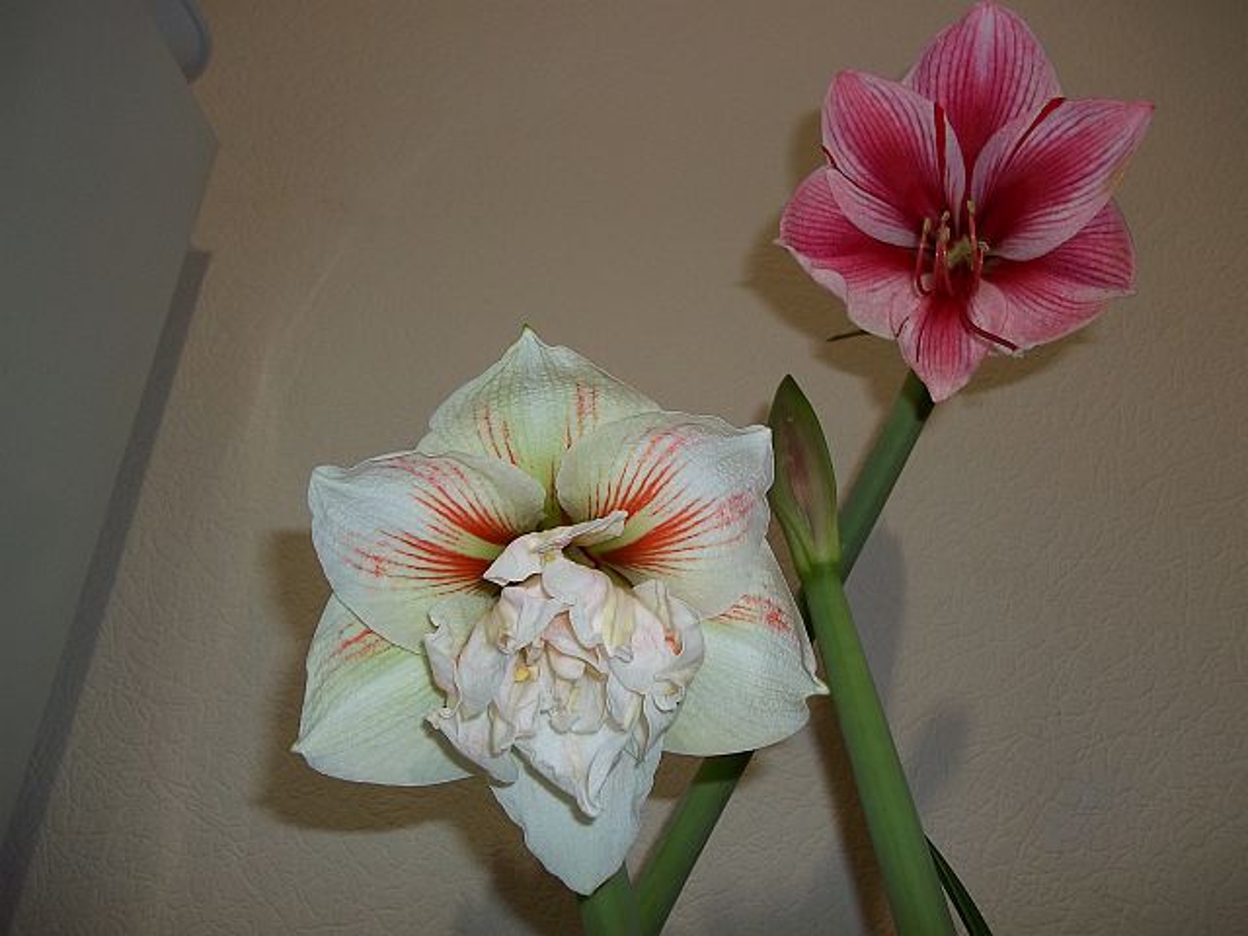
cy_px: 468
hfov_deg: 56.8
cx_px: 624
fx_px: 1154
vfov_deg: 44.2
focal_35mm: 32
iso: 80
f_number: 2.9
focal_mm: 5.7
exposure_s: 1/30
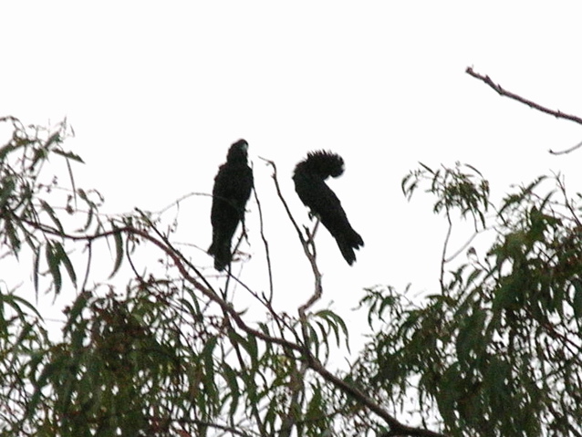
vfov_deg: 4.9
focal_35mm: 303
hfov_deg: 6.5
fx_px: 5096
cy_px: 218
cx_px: 291
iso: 65
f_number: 4.4
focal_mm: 50
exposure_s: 1/136
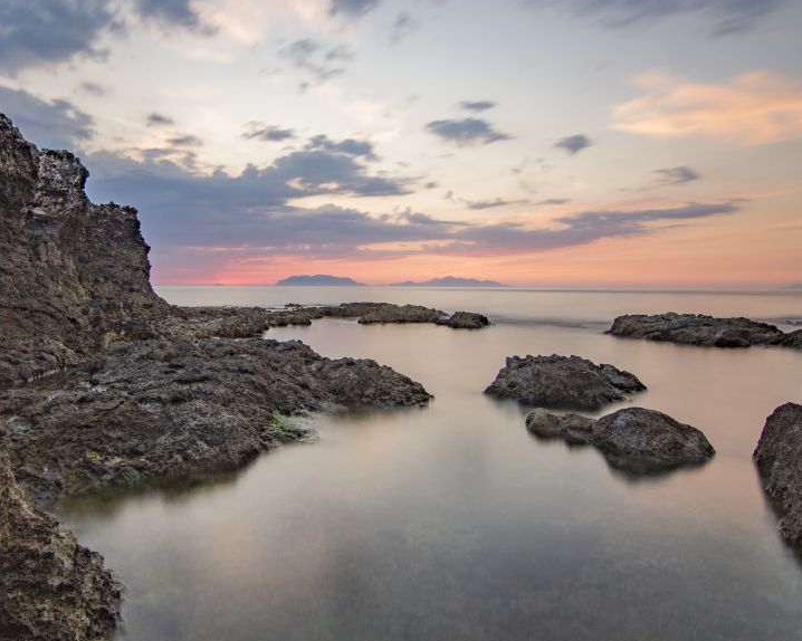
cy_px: 290
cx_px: 327
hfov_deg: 70.3
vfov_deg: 59.2
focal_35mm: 24
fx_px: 563
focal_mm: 11
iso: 400
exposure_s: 42
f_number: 9
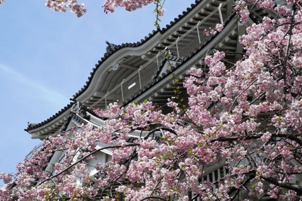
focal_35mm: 72
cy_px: 101
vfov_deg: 18.9
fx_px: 604
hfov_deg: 28.1
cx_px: 151
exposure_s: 1/526
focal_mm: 14.5
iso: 100
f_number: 8
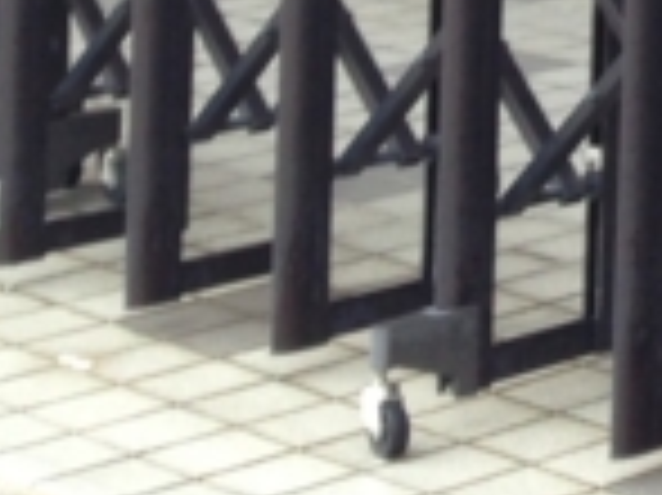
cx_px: 1563
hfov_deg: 9.8
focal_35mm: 180
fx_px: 3440
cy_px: -711
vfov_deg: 7.6
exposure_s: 1/30
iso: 64
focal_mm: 4.13
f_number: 2.4
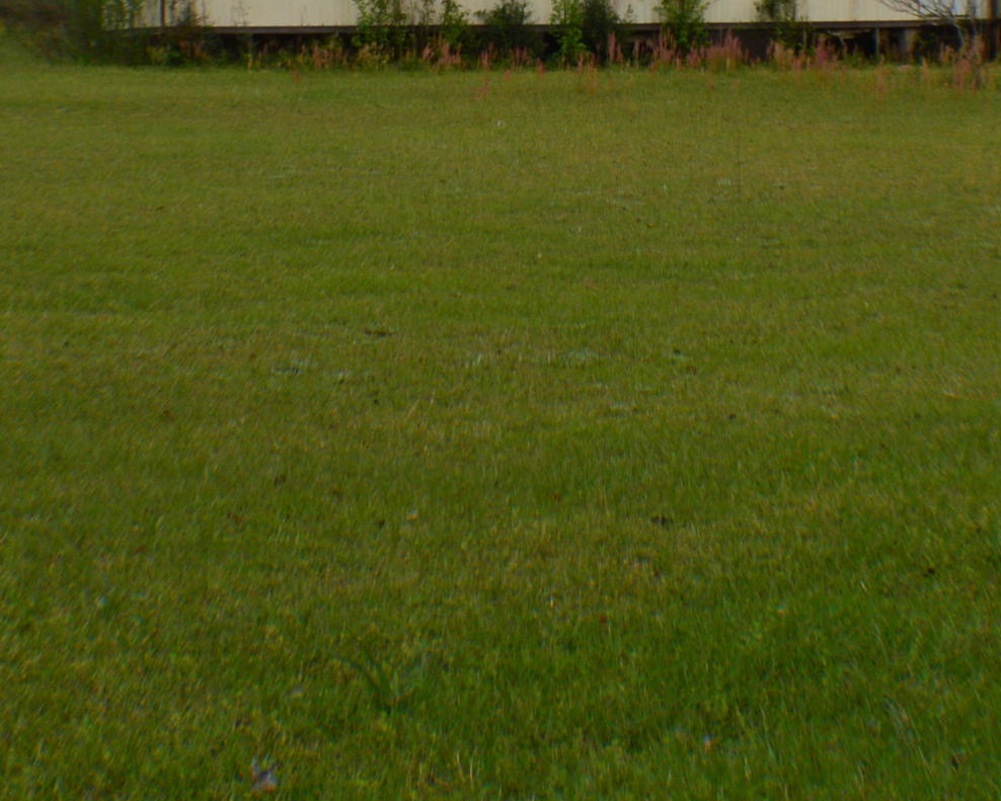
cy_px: -146
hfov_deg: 17.3
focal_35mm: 111
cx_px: 661
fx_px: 3289
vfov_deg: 13.5
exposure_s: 1/160
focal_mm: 26
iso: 400
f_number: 9
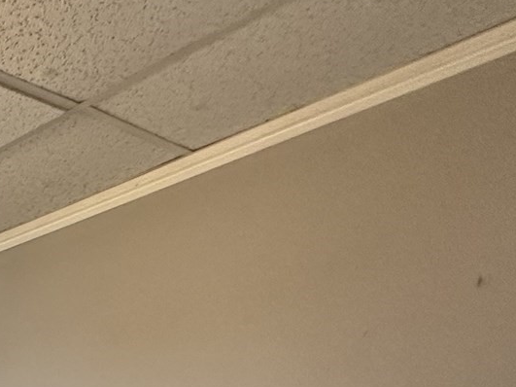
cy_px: 517
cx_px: -275
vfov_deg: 23.5
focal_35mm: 54
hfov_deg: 25.6
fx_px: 805
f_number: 2.2
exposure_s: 1/60
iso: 200
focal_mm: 2.22
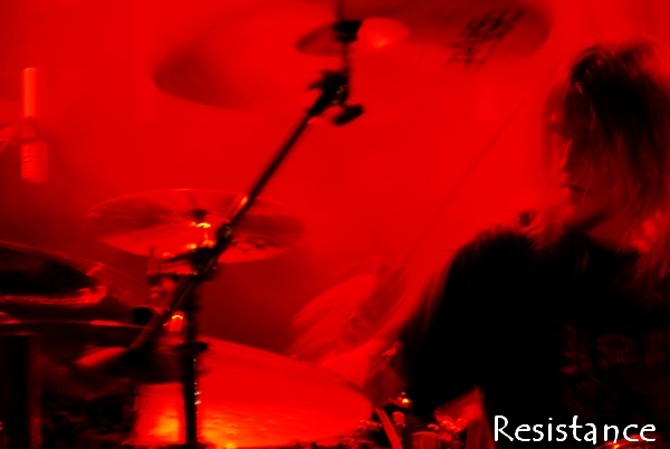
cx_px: 335
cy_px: 224
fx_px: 2181
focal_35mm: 117
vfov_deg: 11.8
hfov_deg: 17.5
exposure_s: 1/4
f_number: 5.6
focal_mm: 78
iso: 800
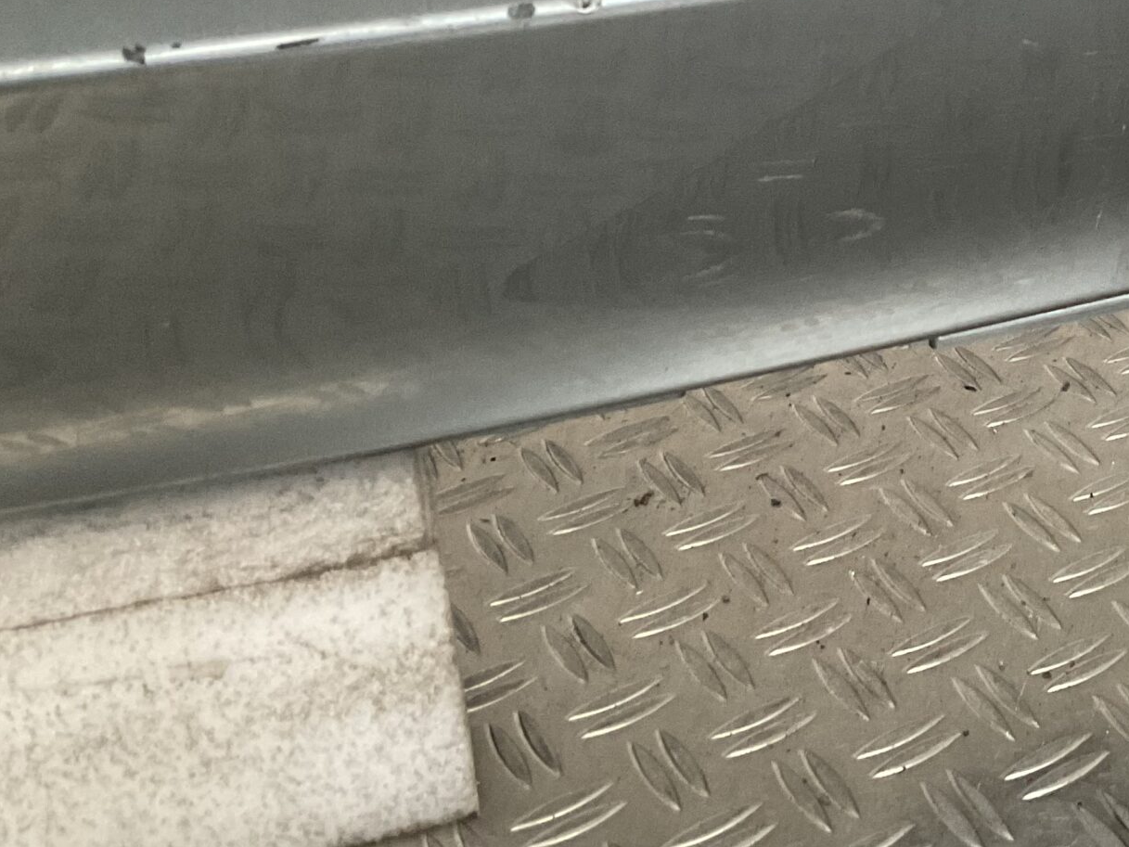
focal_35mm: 61
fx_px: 1990
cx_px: 1051
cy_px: 121
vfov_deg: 23.5
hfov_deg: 30.1
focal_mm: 3
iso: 200
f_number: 1.8
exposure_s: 1/50
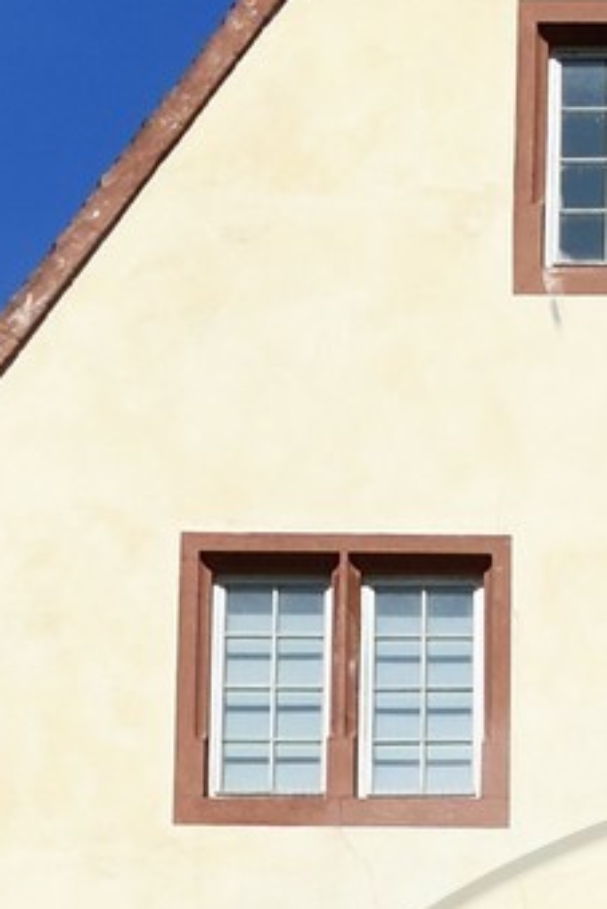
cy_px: 1867
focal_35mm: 240
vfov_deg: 8.1
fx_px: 6063
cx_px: 997
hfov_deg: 5.7
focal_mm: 34
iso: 200
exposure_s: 1/1000
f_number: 8
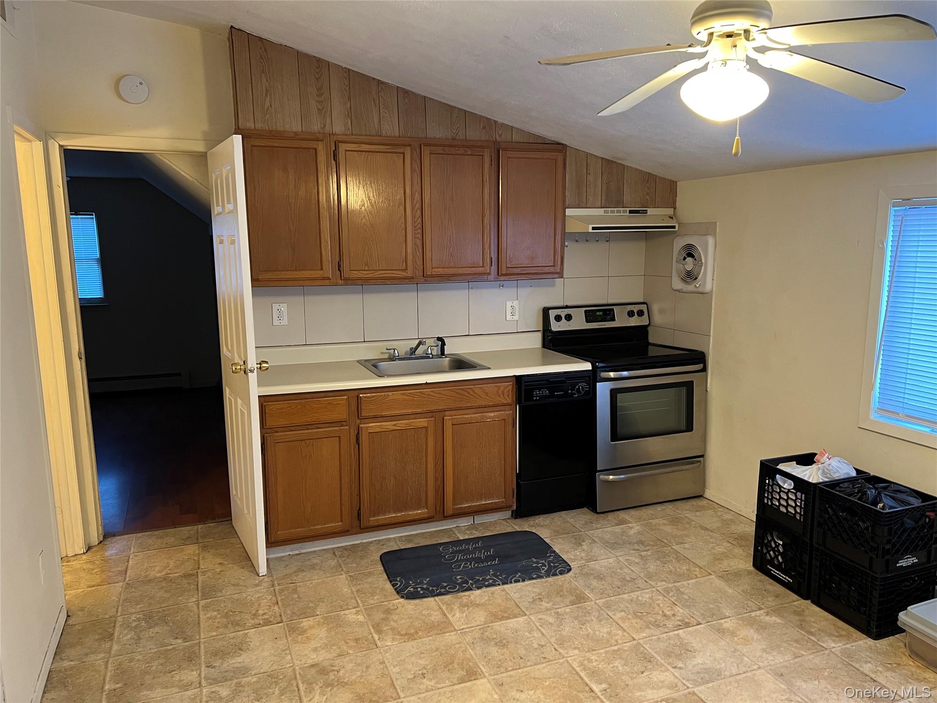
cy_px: 352
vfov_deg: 53.1
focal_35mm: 26
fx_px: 704
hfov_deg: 67.3
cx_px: 468
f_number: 1.5
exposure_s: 1/60
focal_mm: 5.7
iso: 320
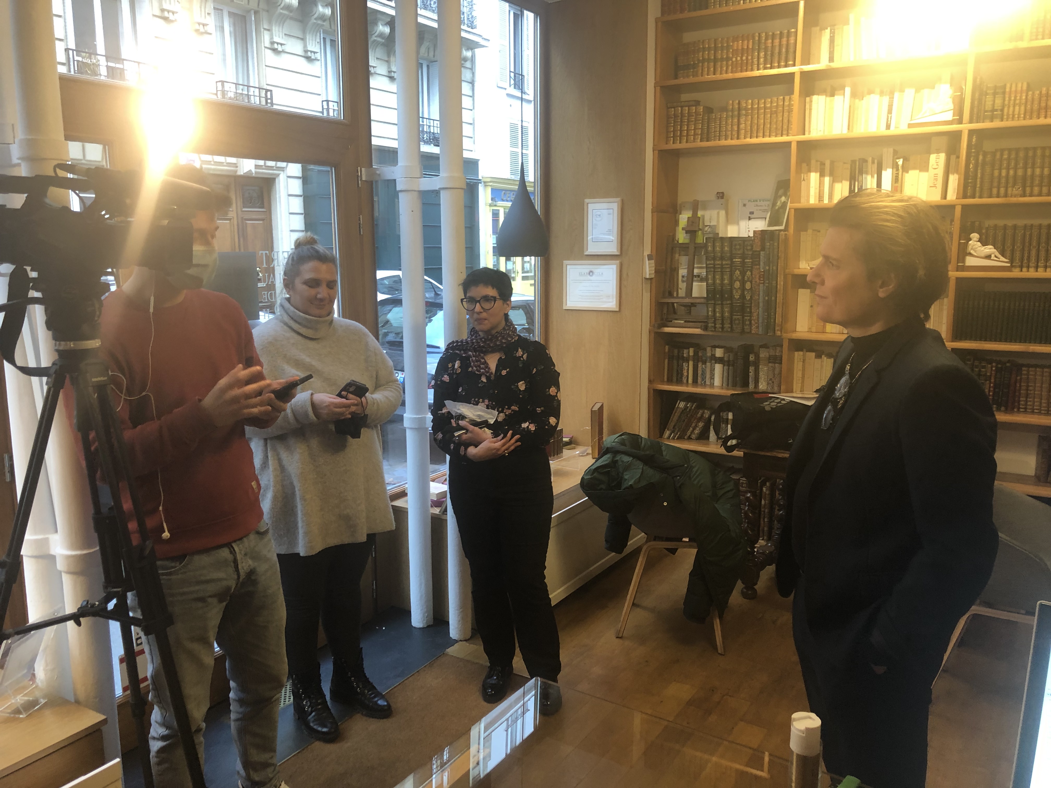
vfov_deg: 49.7
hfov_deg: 63.4
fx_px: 850
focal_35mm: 28
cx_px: 526
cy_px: 394
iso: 40
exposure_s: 1/17
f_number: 1.8
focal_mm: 4
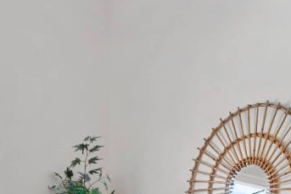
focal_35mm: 70
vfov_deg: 17.1
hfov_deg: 28.6
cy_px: 312
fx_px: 566
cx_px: 199
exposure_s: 1/2
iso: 320
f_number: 16
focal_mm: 16
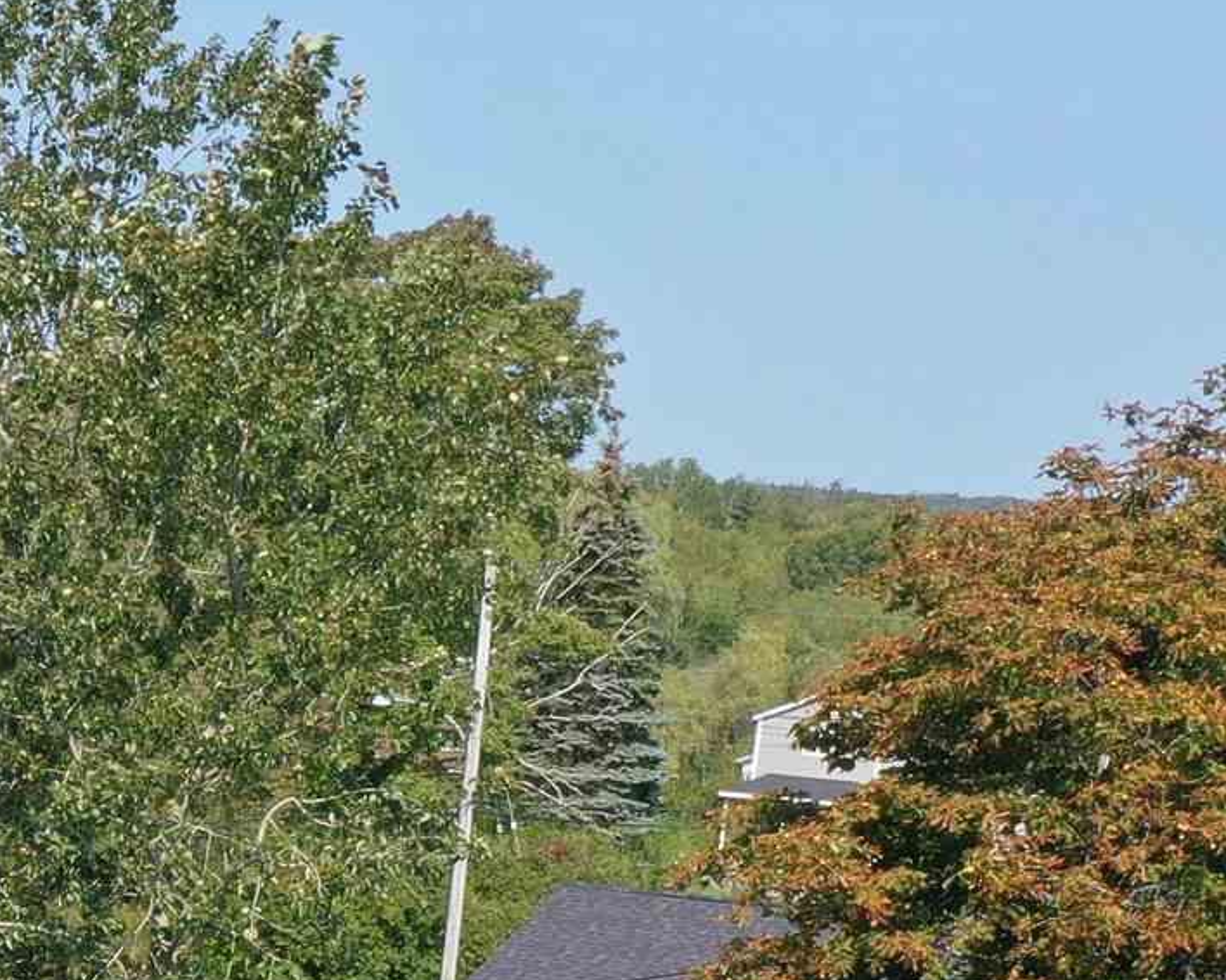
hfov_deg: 15.4
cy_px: 1529
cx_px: -681
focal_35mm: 114
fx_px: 4135
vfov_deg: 12.7
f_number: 7.1
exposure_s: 1/240
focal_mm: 10.26
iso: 100
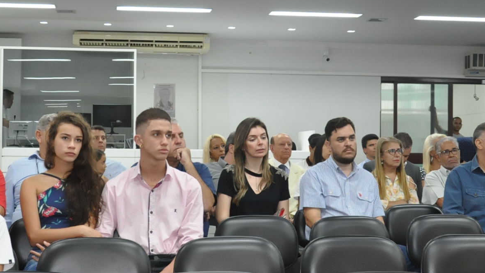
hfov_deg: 33.2
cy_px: 133
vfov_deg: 19.1
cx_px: 196
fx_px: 810
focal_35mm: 63
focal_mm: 22
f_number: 5
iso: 2000
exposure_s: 1/100
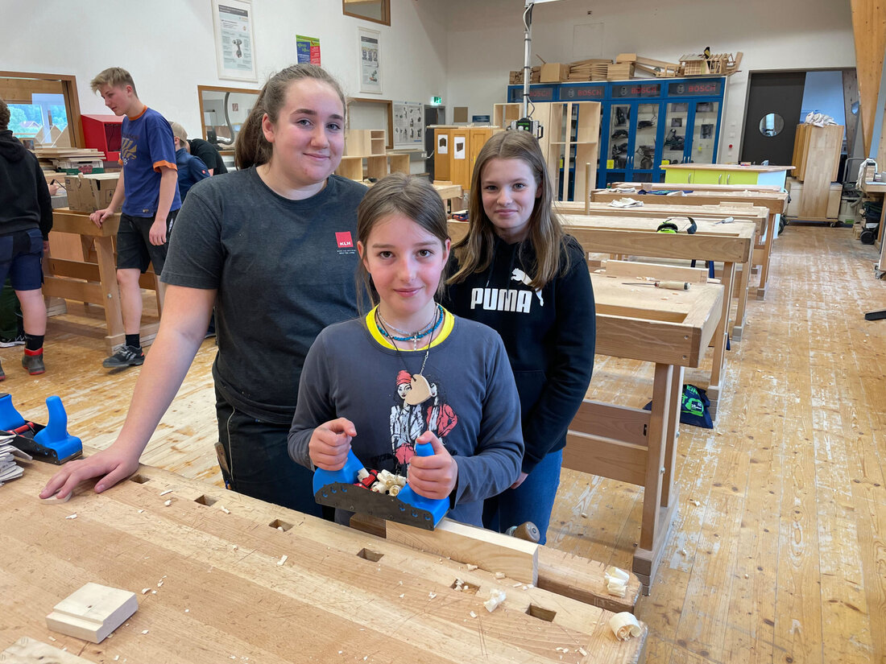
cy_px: 332
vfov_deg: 53.1
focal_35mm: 26
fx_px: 665
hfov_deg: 67.3
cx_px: 443
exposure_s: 1/100
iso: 100
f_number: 1.6
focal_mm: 4.2
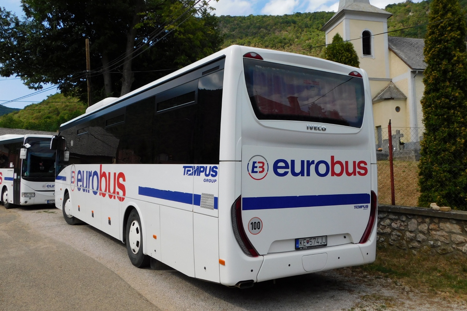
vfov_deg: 41.1
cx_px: 233
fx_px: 415
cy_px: 143
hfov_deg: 58.7
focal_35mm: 32
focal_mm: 5.3
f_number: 3.2
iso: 125
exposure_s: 1/1250
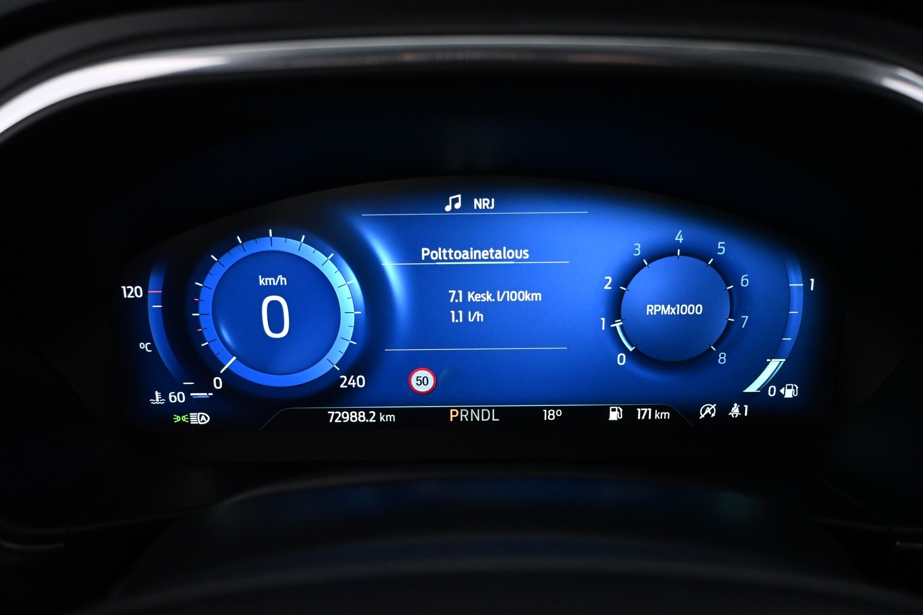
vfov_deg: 44.6
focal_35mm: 29
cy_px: 308
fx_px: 750
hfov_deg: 63.2
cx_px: 462
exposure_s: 1/60
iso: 3600
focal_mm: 19.5
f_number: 3.8
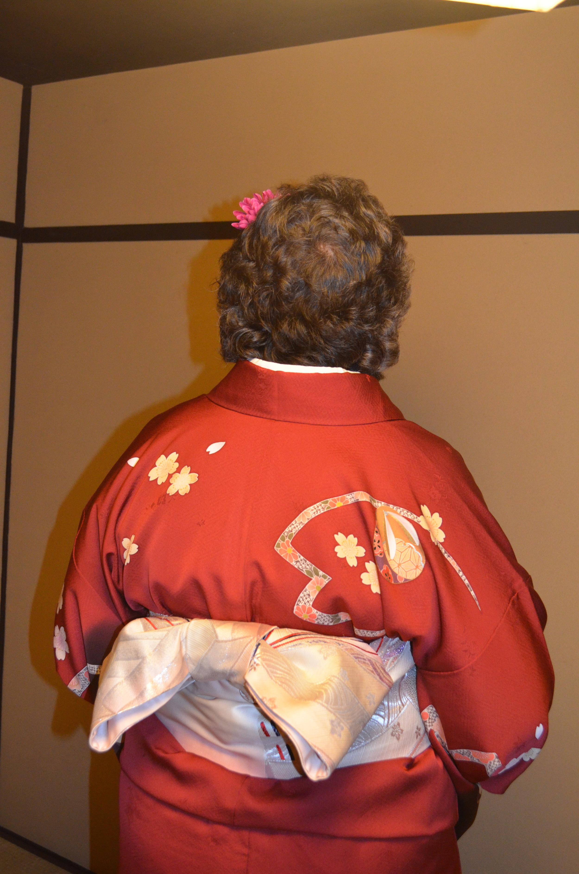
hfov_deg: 34.1
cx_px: 290
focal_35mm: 39
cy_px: 437
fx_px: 945
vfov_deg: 49.6
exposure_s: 1/60
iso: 2000
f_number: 4.2
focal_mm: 26
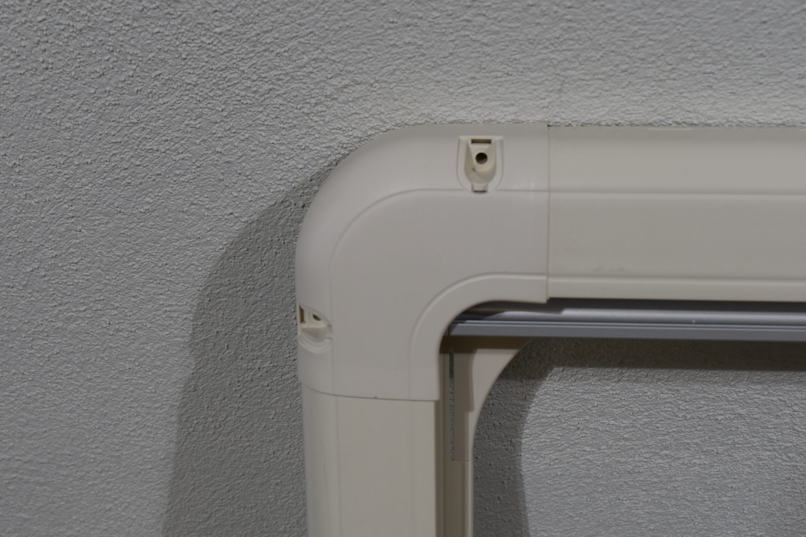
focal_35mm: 54
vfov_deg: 25.1
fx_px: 1209
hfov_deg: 36.9
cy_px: 268
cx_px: 403
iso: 220
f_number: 8
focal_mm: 36
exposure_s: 1/60
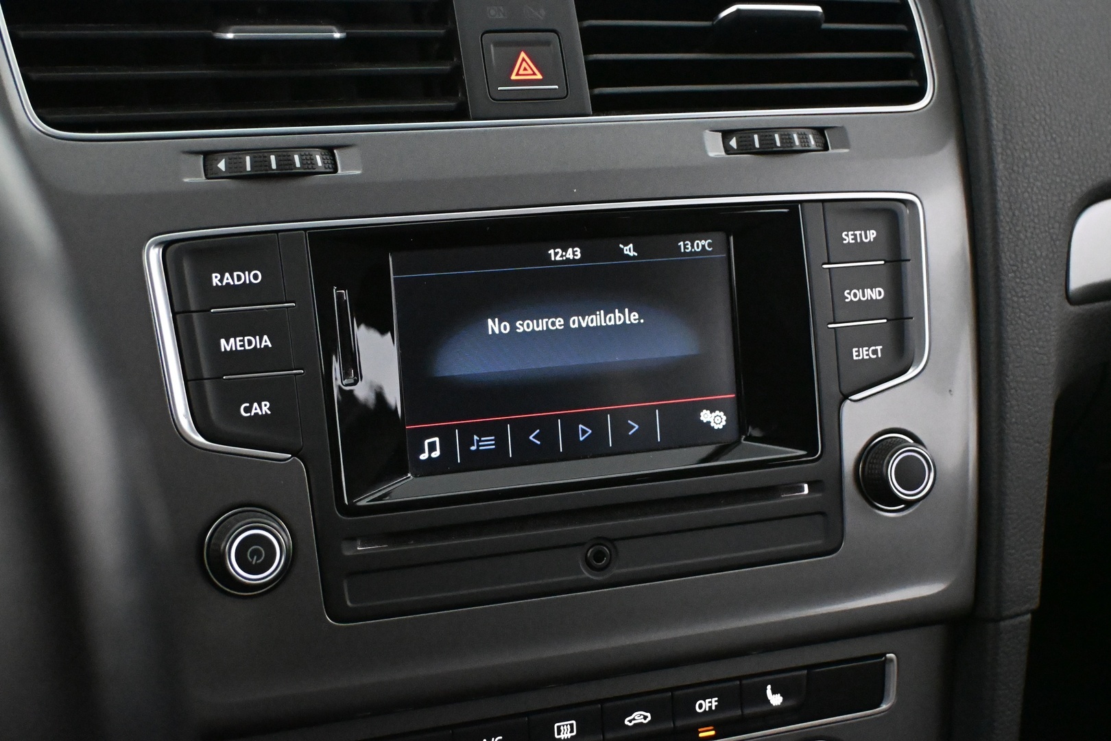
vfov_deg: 27.3
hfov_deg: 40.0
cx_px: 556
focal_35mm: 50
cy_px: 370
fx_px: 1528
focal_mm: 33
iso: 11400
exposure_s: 1/60
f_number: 5
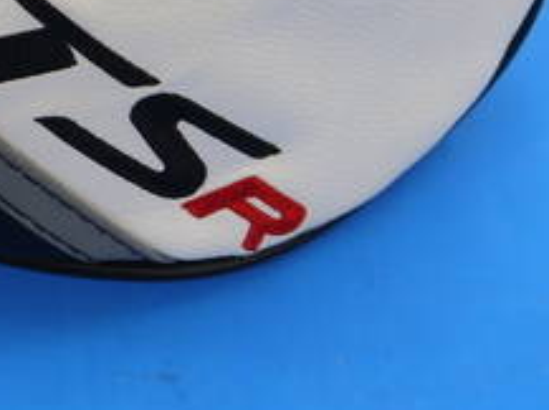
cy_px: 61
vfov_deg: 11.3
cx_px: -152
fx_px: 2058
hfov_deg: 14.6
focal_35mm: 130
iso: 250
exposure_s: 1/60
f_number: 4.4
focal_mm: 22
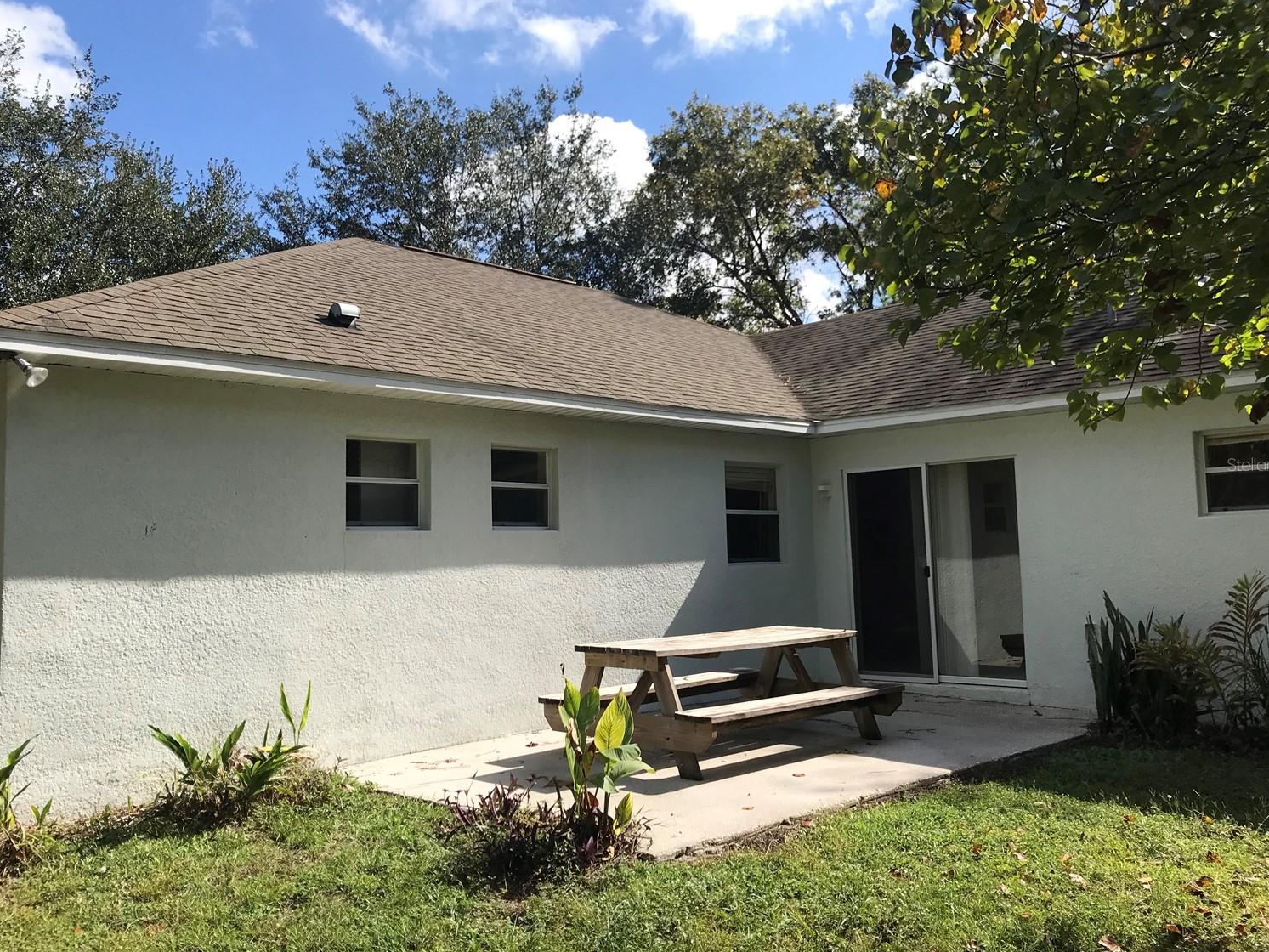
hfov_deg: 60.0
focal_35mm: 30
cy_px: 464
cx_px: 627
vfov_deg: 46.8
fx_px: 1100
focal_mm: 3.99
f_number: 1.8
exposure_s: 1/2128
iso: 20
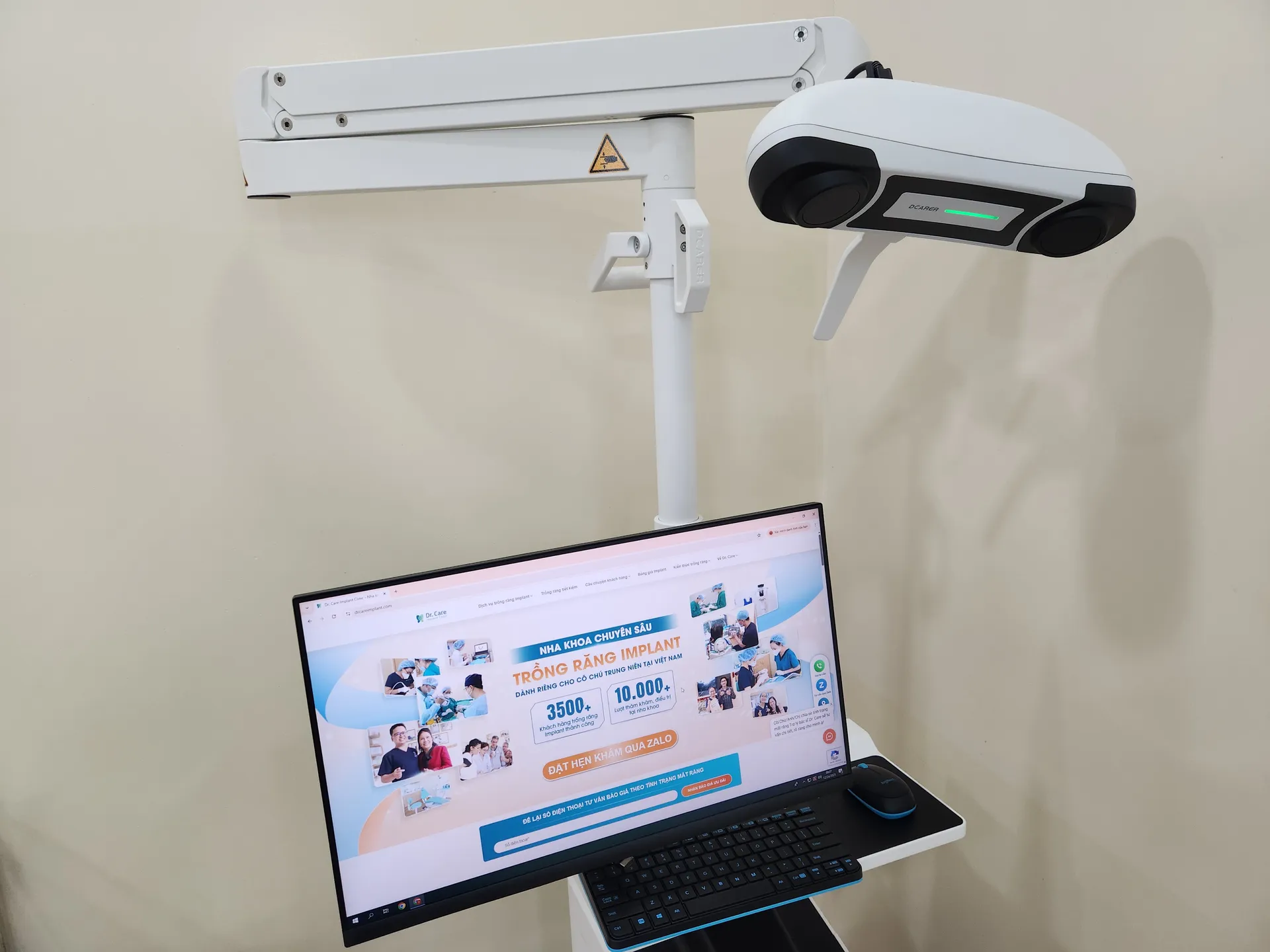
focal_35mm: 23
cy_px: 476
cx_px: 635
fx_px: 844
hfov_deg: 73.9
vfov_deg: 58.9
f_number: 1.8
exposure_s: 1/180
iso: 160
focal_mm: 5.4
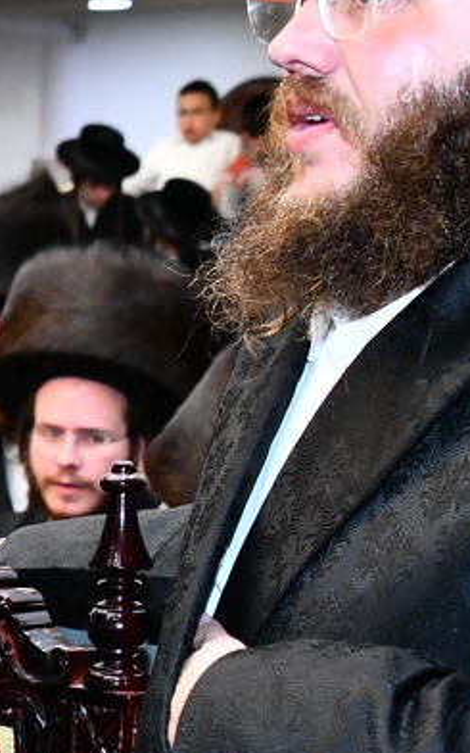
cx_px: -503
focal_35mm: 131
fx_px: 2685
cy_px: 648
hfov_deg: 9.3
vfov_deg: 15.8
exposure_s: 1/160
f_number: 5.6
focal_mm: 36
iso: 2000
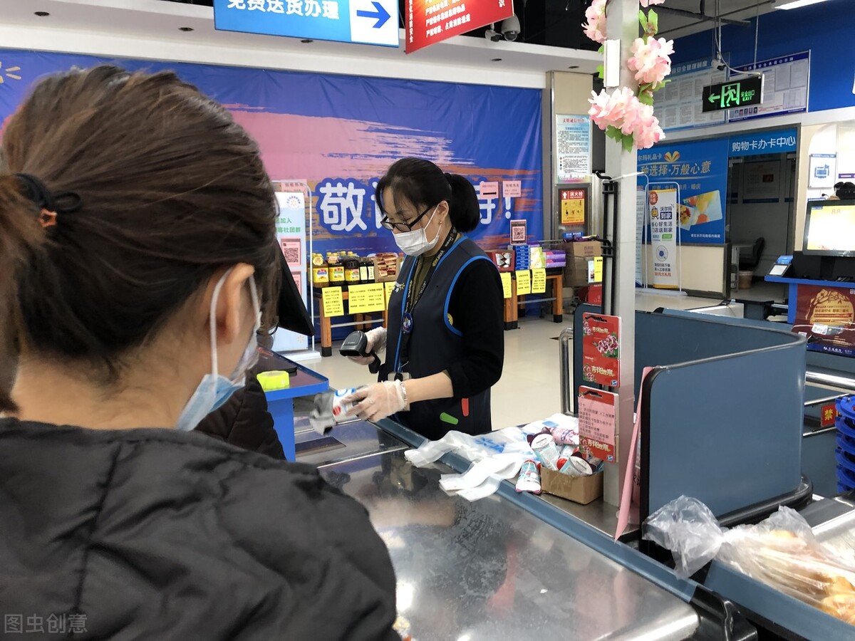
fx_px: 692
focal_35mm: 28
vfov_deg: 49.7
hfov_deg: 63.4
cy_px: 320
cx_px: 428
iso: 200
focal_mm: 3.99
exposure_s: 1/50
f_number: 1.8
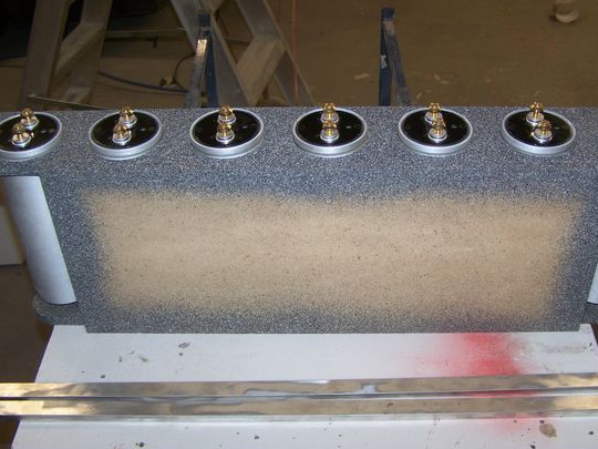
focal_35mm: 45
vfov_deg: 32.2
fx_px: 777
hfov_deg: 42.0
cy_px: 227
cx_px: 336
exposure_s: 1/60
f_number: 2.8
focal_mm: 6.3
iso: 80
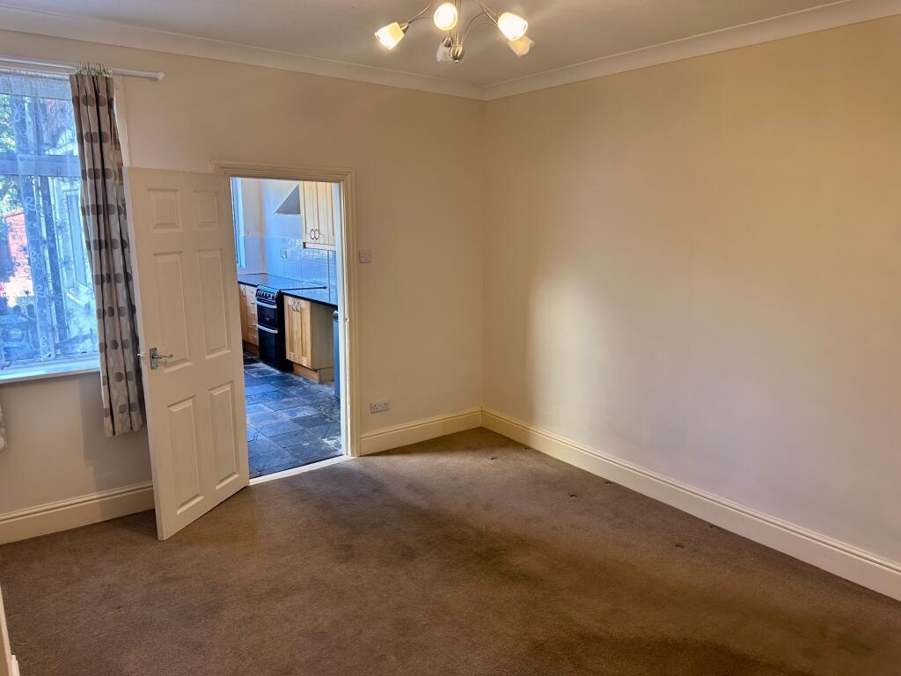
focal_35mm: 24
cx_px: 450
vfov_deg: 56.8
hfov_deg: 71.6
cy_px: 338
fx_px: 625
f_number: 1.78
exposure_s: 1/50
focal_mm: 6.86
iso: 125
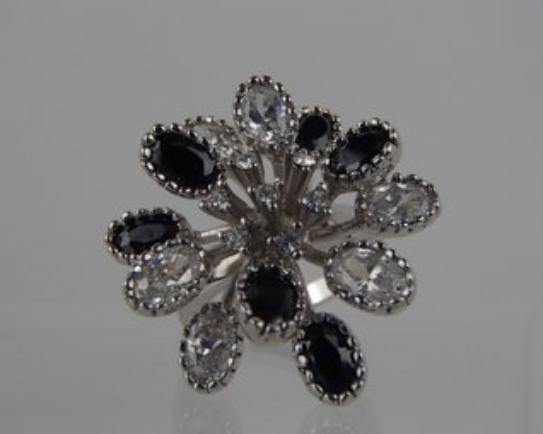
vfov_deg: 38.2
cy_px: 218
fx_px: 626
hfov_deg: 46.9
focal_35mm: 39
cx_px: 267
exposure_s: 1/160
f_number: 4.7
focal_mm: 6.64
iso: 125
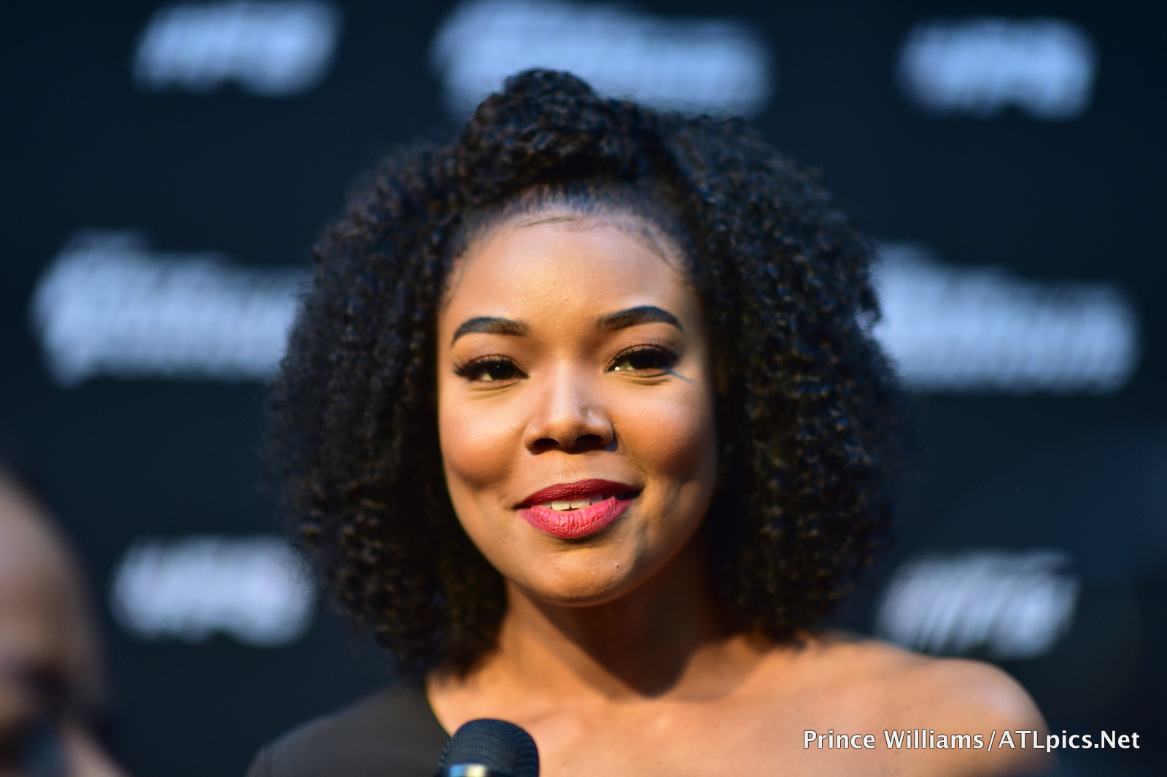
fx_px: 2754
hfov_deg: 23.9
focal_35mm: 85
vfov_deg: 16.1
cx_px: 584
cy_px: 388
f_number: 1.4
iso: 800
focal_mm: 85
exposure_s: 1/1600
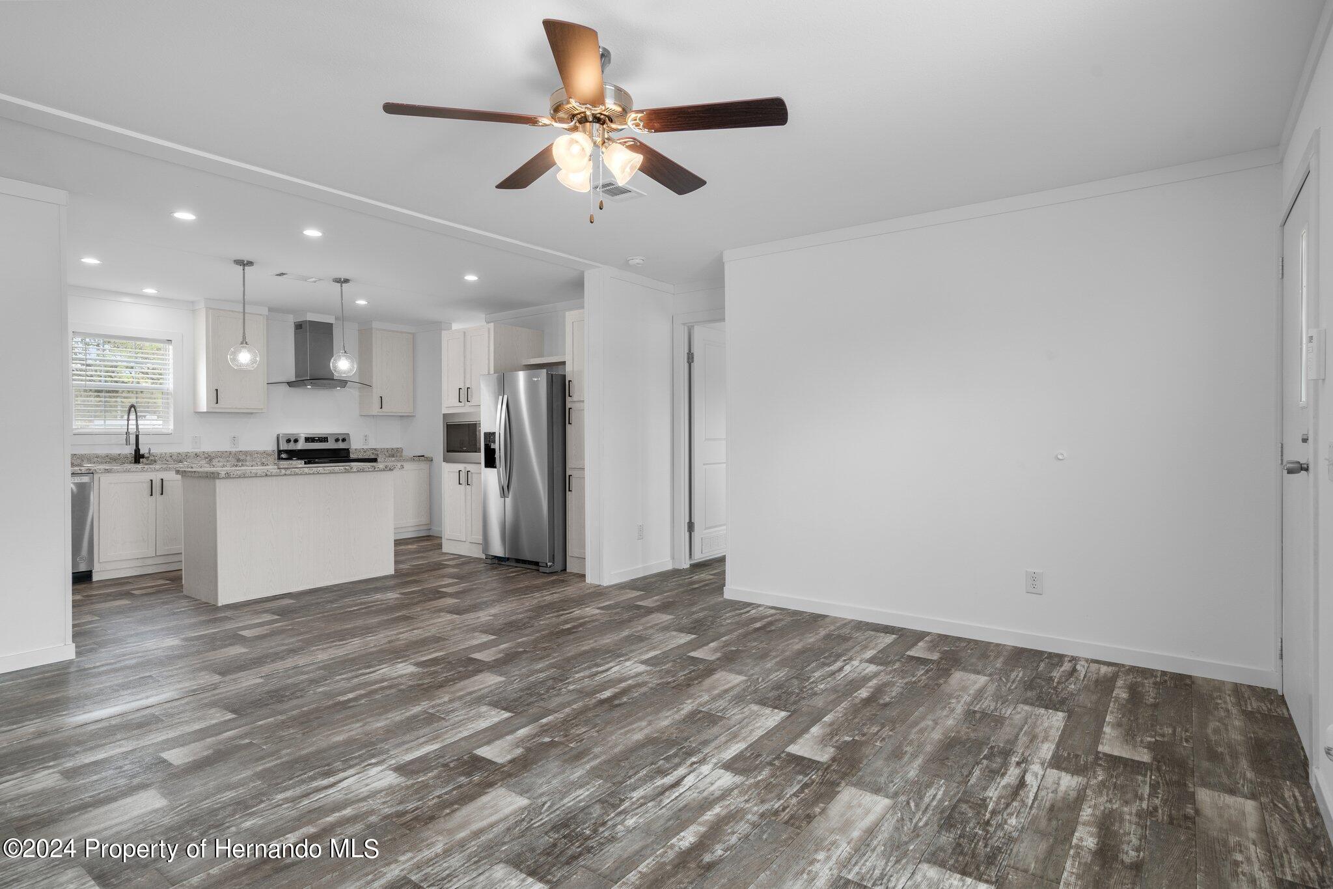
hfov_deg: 90.0
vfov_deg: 67.4
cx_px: 666
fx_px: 666
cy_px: 444
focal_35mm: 18
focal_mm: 18
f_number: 8
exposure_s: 1/1.67
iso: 320
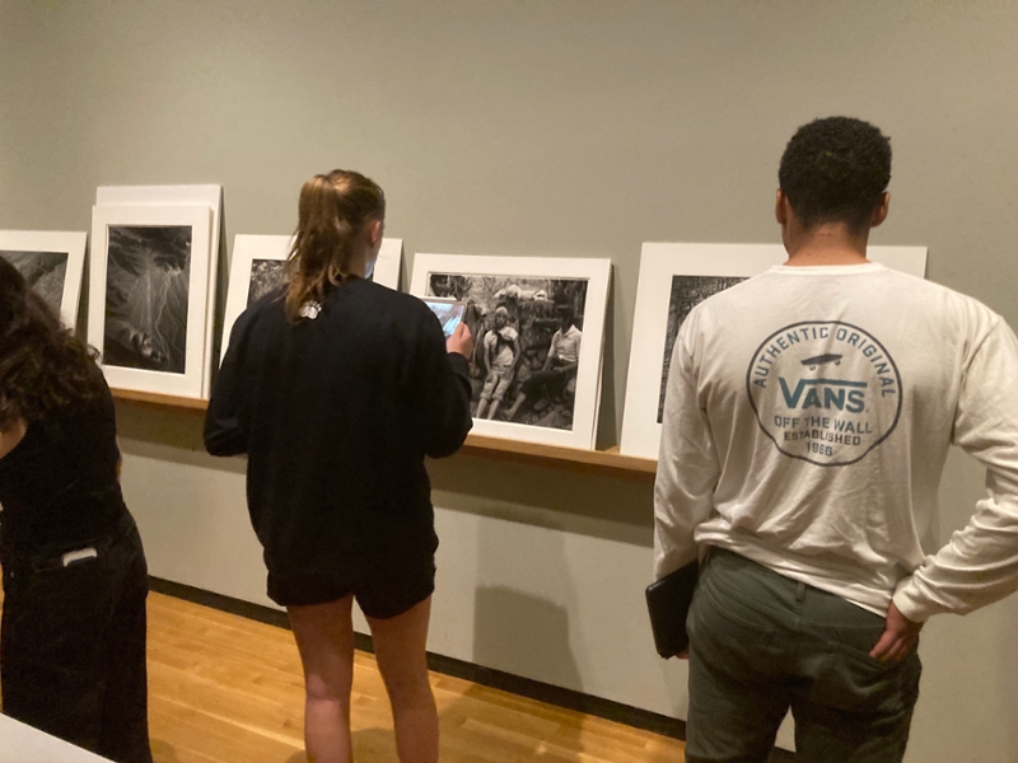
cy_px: 382
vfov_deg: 49.7
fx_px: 823
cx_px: 509
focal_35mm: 28
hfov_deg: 63.4
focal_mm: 3.99
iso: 320
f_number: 1.8
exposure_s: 1/30
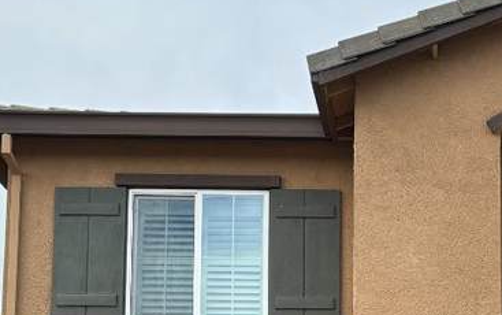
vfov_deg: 12.5
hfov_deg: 20.8
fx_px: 1314
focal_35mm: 96
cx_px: 514
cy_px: 553
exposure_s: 1/1812
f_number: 1.6
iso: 50
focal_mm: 5.96
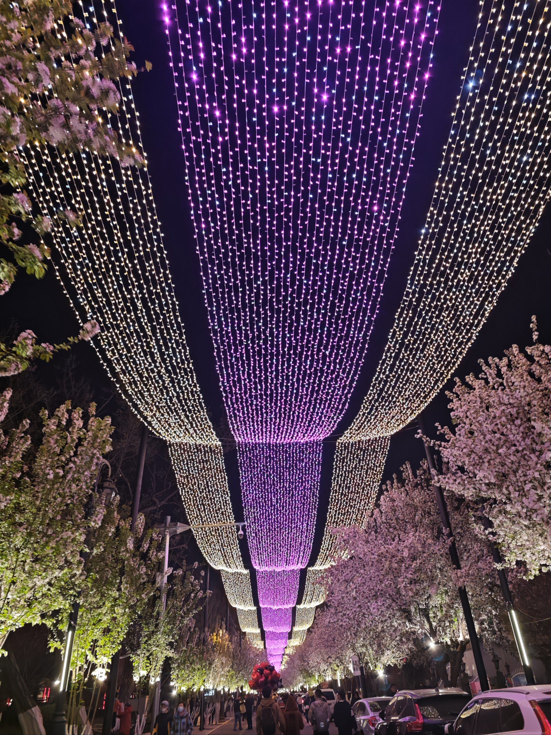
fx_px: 488
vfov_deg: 73.9
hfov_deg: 58.9
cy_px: 368
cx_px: 276
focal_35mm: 23
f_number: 1.42
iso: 200
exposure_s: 1/100
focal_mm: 6.68
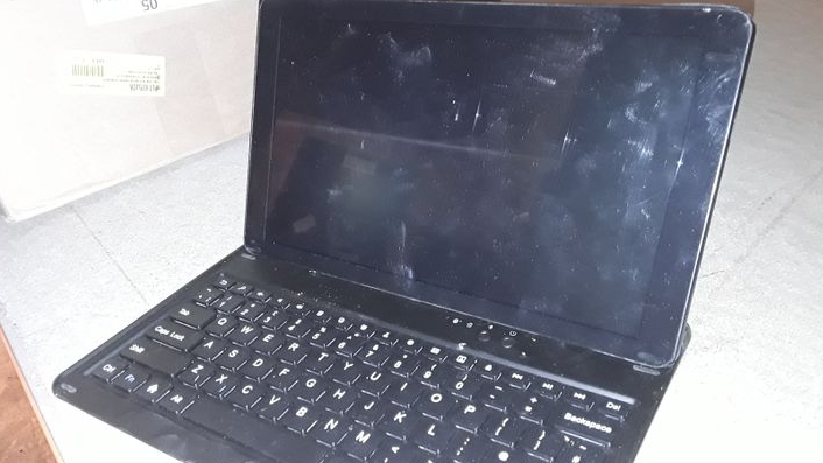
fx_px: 655
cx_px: 409
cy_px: 297
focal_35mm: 30
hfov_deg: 64.3
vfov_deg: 38.6
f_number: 1.9
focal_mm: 2.91
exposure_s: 1/20
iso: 200
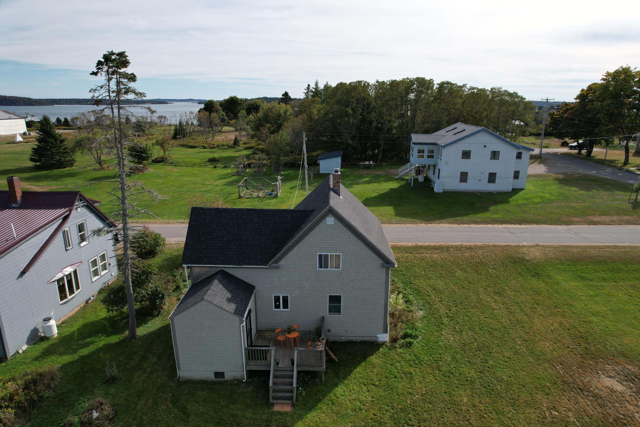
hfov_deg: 78.6
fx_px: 391
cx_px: 320
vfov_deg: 57.2
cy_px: 214
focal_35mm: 22
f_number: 2.8
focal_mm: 8.38
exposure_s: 1/2000
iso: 100
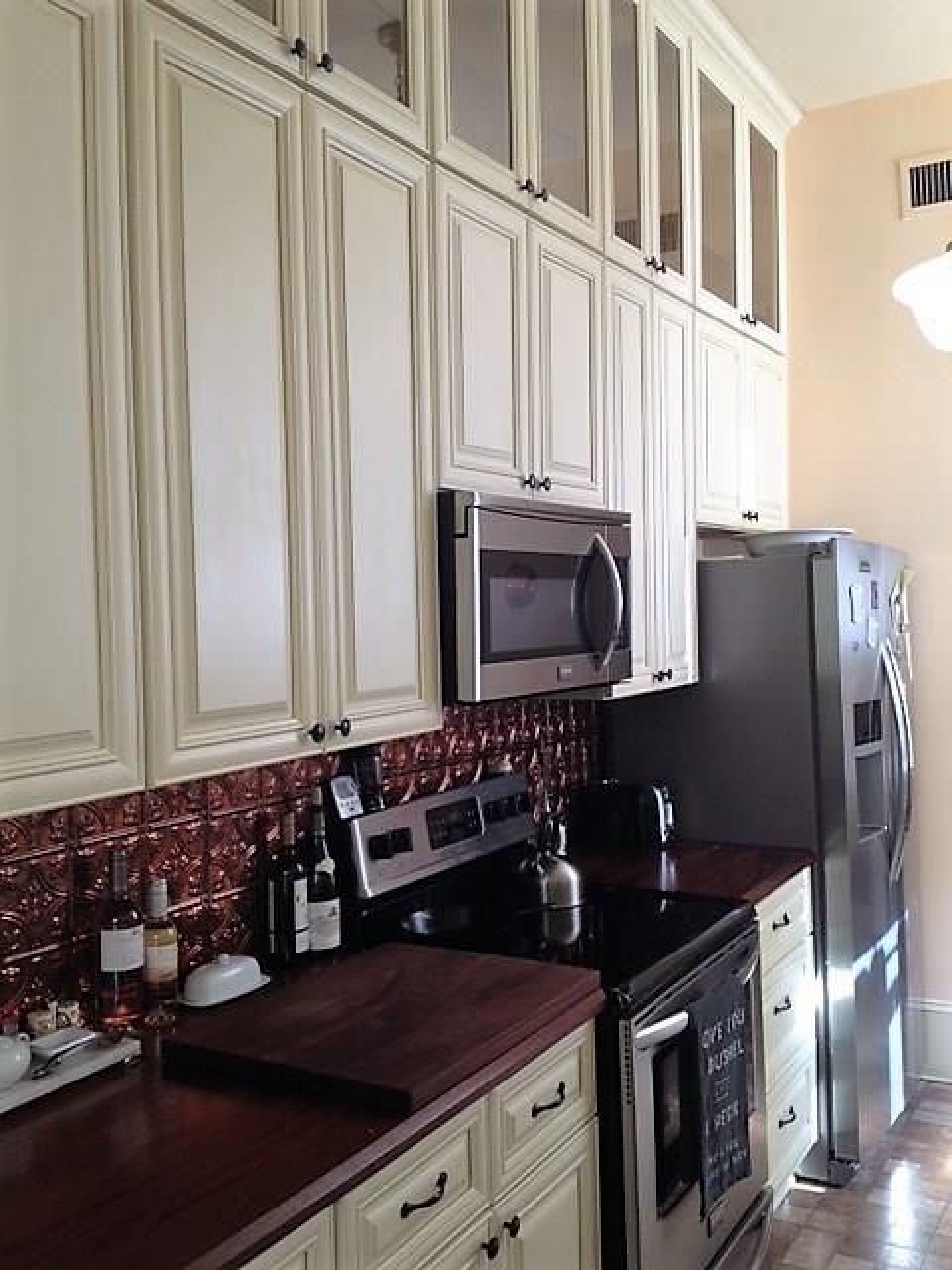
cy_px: 635
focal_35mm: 35
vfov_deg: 52.6
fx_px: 1283
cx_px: 476
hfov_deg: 40.7
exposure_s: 1/40
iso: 50
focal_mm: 4.28
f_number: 2.4
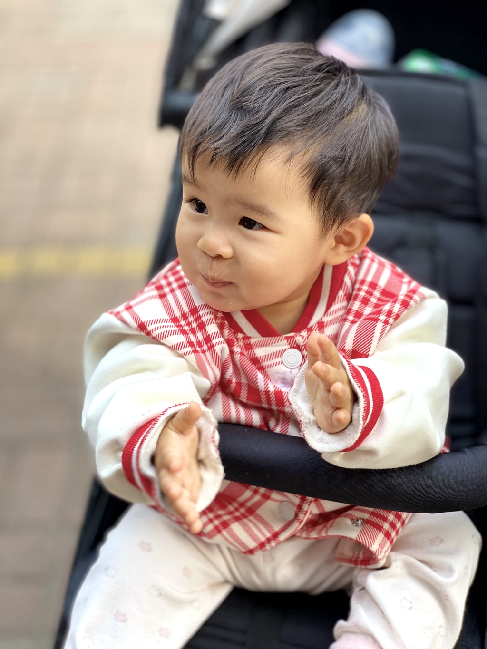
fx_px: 975
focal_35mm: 52
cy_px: 324
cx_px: 244
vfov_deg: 36.8
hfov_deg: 28.0
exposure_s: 1/184
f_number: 2
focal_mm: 6
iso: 20
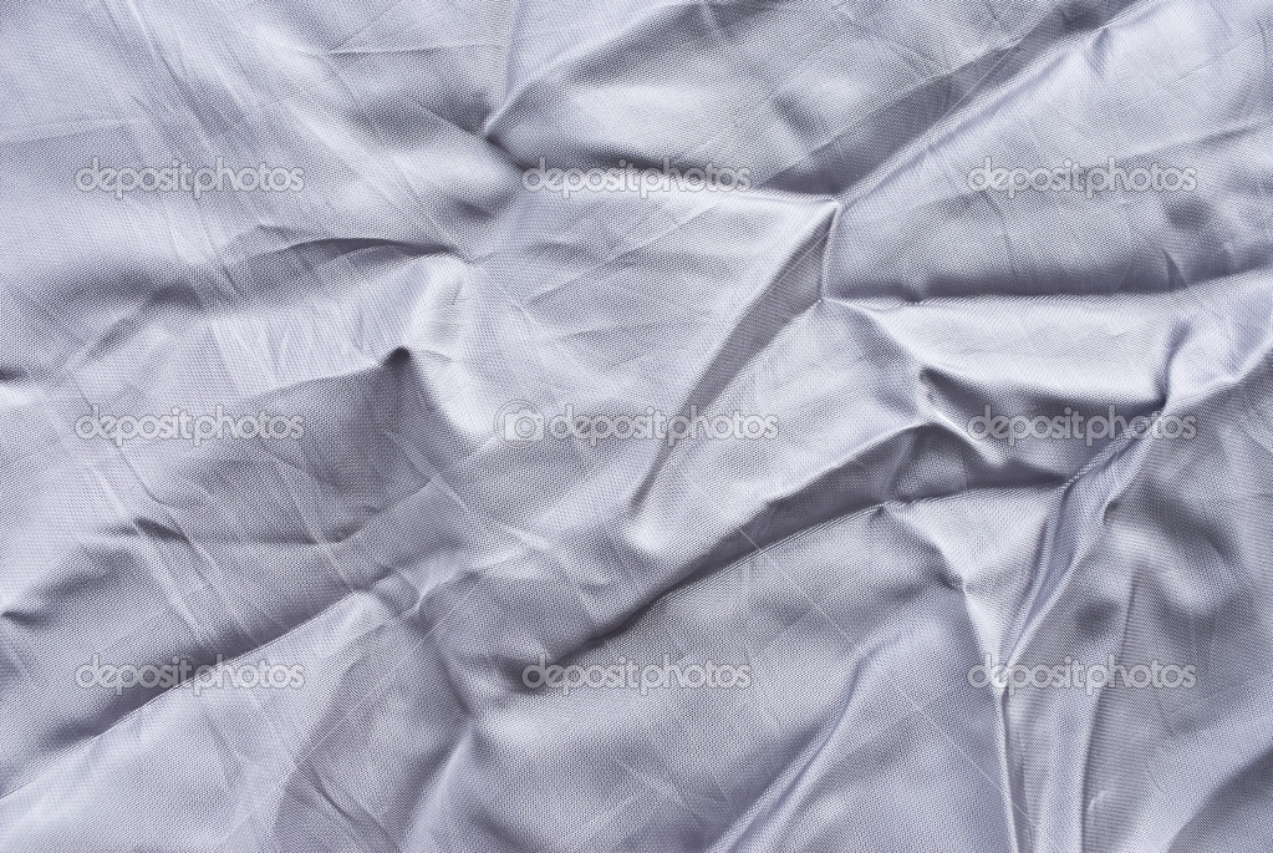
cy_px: 426
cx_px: 636
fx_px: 1275
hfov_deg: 53.1
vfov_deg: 37.0
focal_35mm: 36
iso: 100
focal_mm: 24
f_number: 10
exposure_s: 1/100
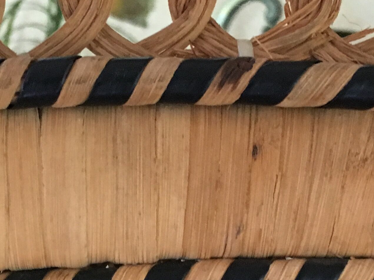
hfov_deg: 21.2
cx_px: 108
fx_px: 994
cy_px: 309
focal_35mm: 92
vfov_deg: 15.6
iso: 200
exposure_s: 1/25
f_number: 2.2
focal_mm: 4.15
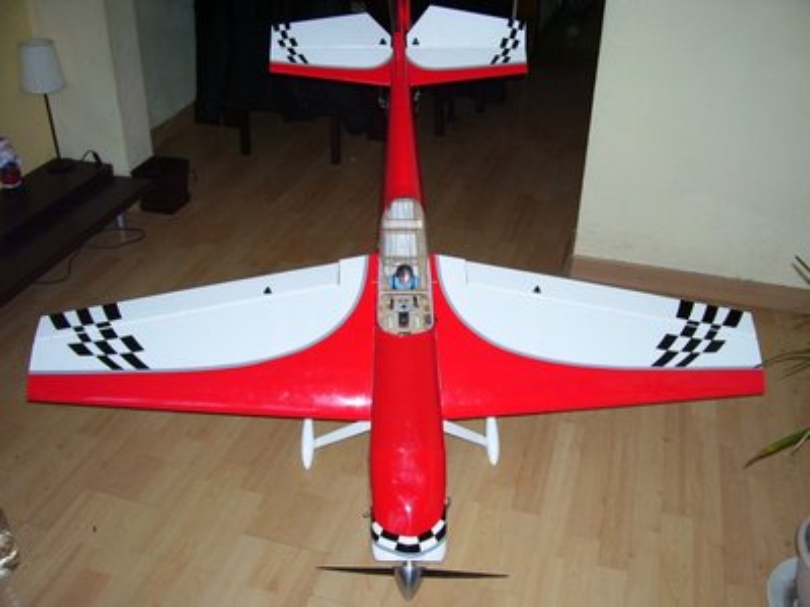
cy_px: 304
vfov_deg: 41.8
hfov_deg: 54.0
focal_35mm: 34
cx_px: 405
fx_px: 796
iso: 125
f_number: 2.7
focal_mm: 5.6
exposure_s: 1/60
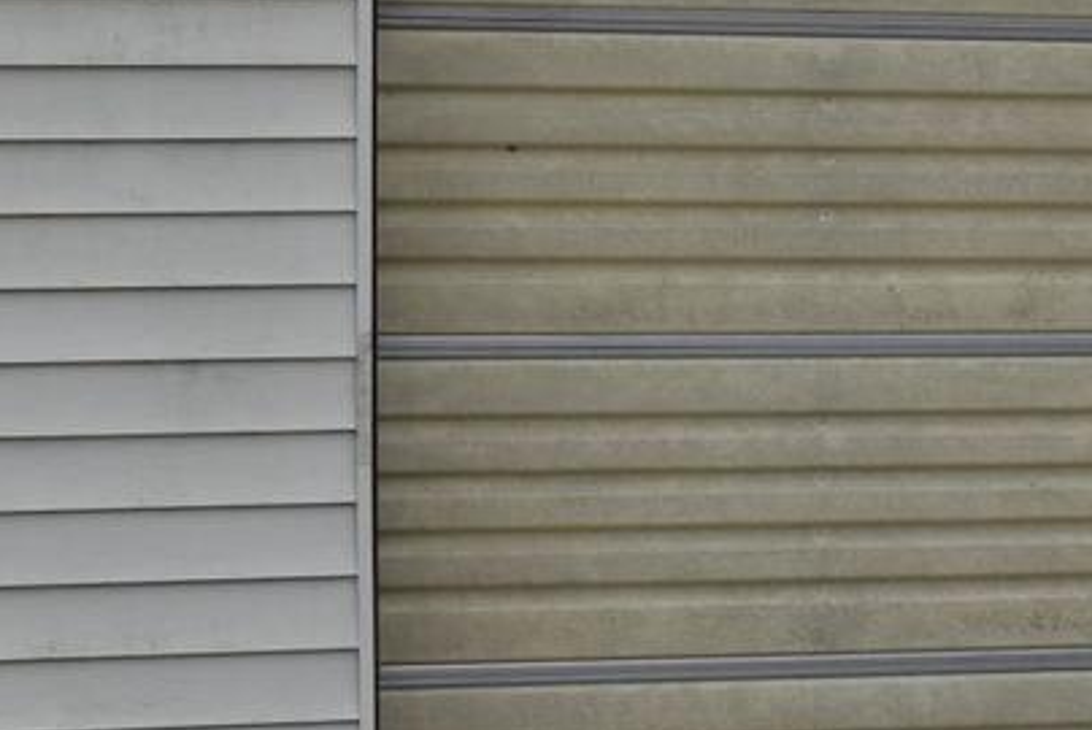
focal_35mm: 160
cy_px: 299
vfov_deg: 8.6
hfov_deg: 12.7
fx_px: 4842
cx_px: 1160
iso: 400
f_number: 8
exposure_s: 1/250
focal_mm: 21
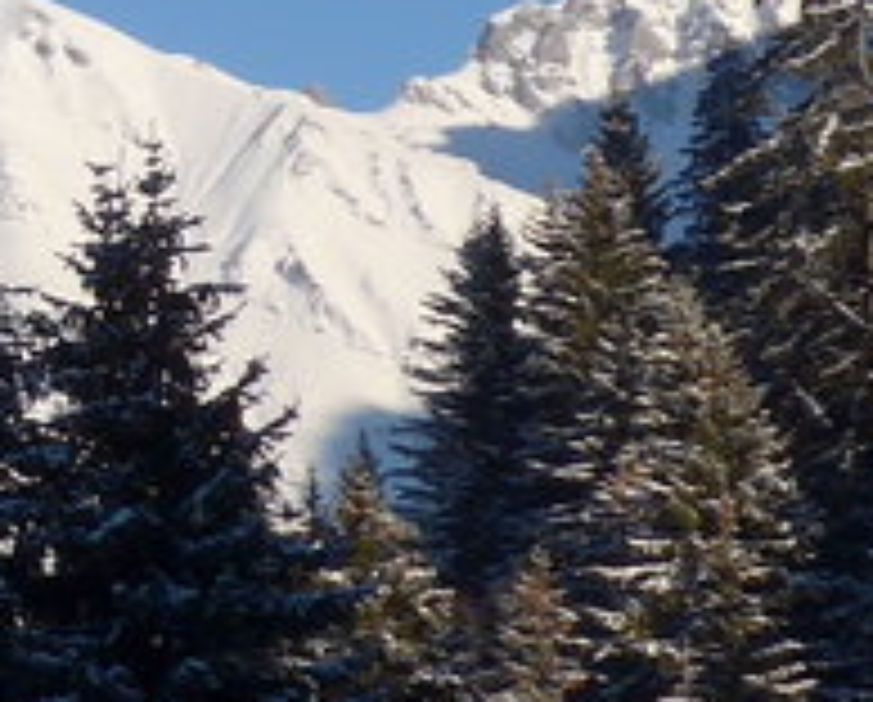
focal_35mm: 247
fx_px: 6395
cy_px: 234
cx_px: -1764
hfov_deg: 7.0
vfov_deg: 6.3
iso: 80
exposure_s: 1/1600
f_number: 3.2
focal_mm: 8.4
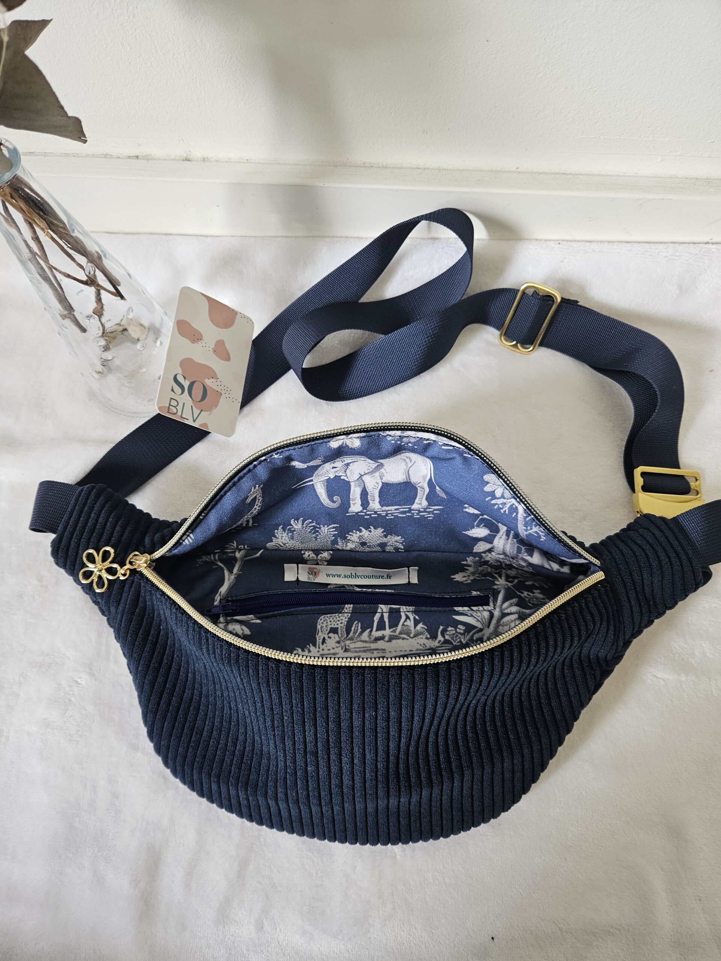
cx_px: 360
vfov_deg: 73.9
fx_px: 639
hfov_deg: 58.9
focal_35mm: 23
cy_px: 480
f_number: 1.8
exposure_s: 1/100
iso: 400
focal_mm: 5.4
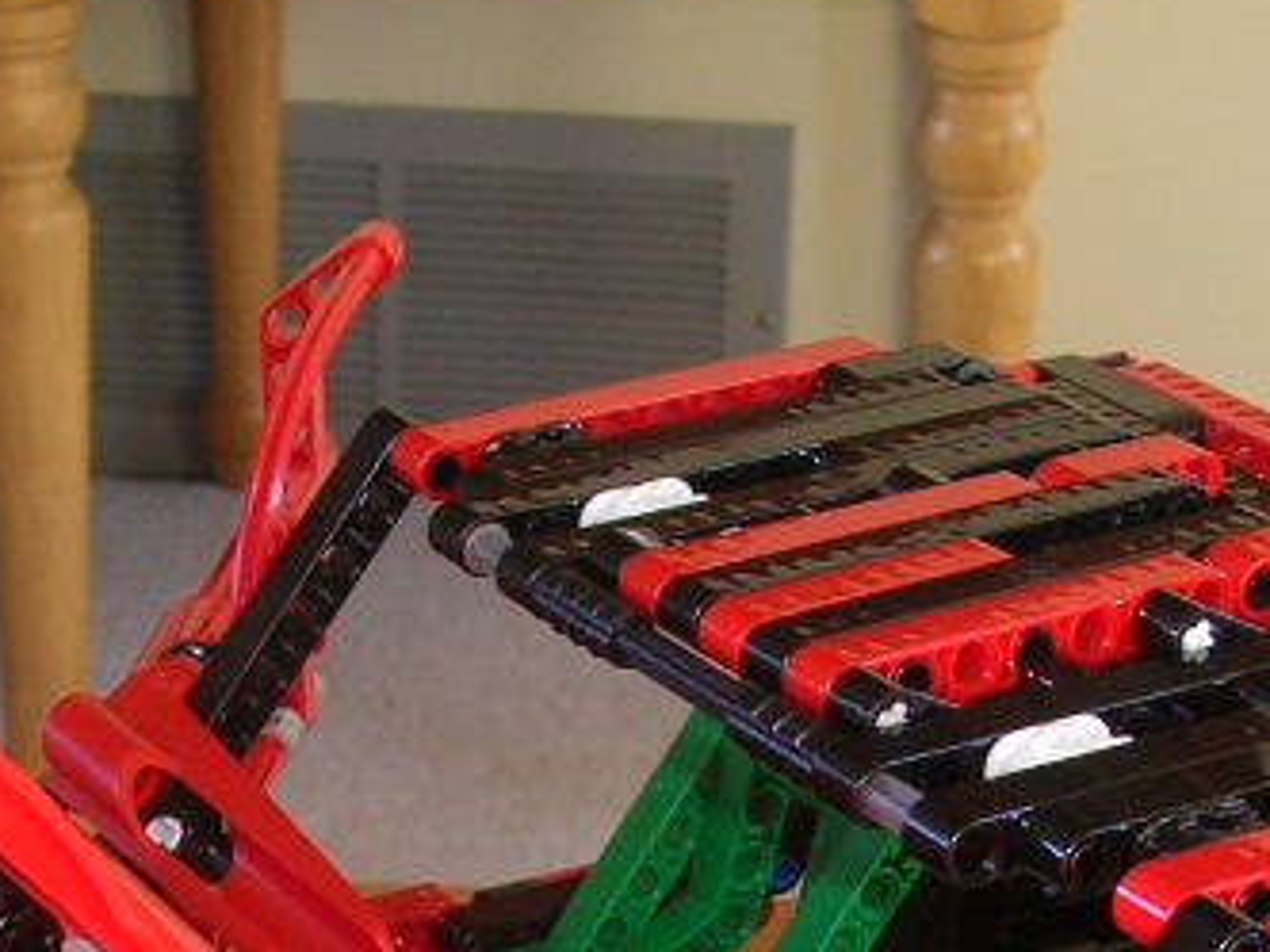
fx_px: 3962
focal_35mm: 108
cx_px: 750
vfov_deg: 13.1
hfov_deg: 18.2
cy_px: 1350
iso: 50
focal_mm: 5.8
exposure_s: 1/30
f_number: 2.8
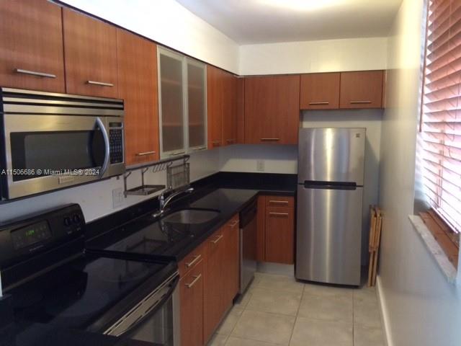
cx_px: 230
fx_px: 386
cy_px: 173
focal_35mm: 29
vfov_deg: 48.2
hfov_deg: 61.7
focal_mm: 4.15
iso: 320
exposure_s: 1/30
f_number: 2.2
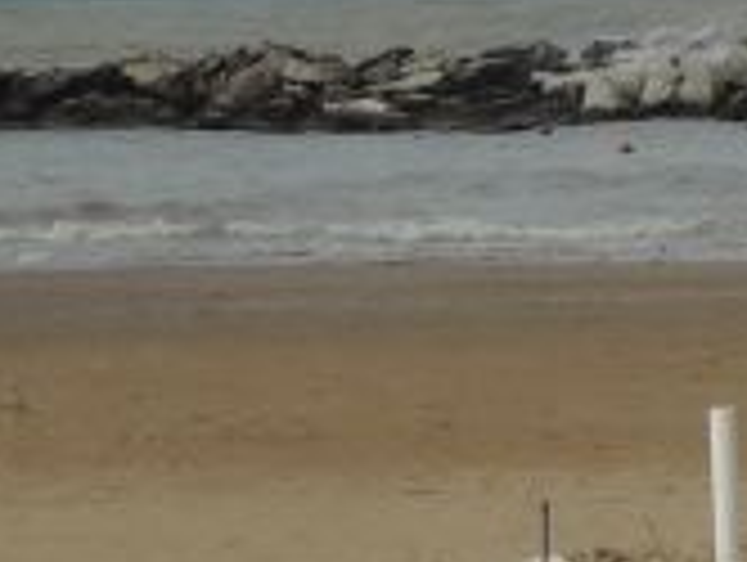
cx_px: 1566
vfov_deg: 5.4
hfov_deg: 6.9
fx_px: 5986
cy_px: -135
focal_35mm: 277
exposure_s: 1/1250
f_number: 4.5
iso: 100
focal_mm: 8.1
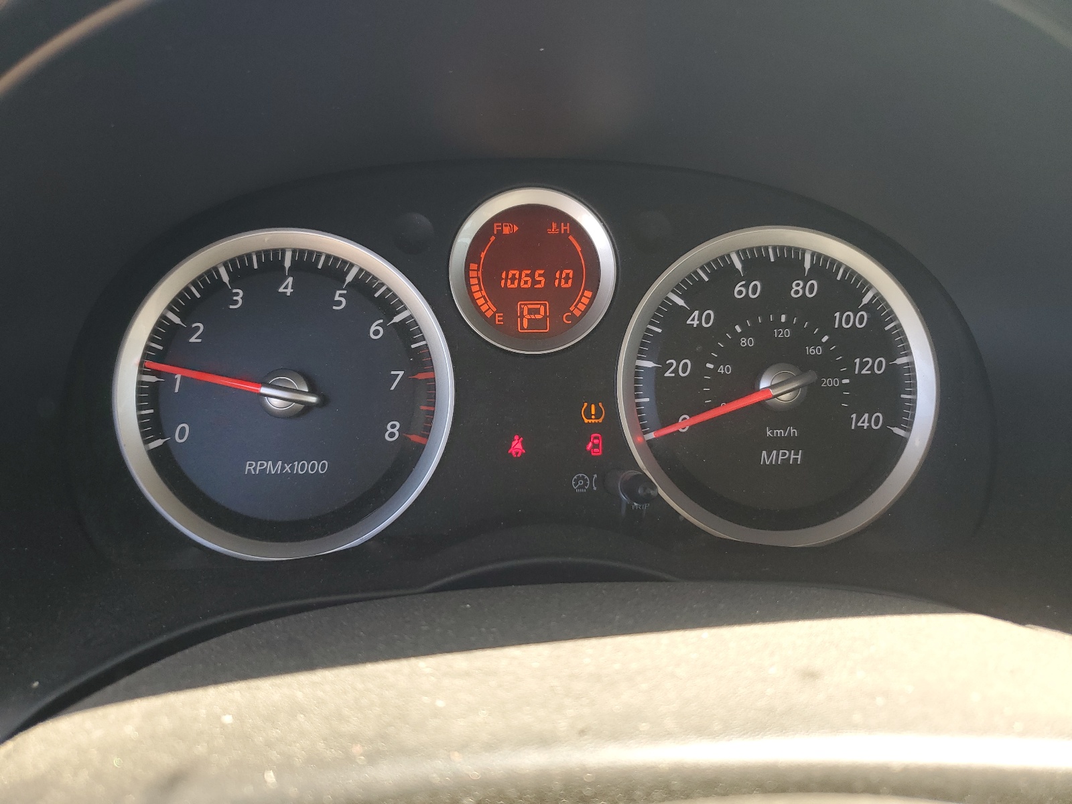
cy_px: 402
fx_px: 805
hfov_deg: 67.3
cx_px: 536
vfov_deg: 53.1
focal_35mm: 26
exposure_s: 1/250
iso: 50
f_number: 1.5
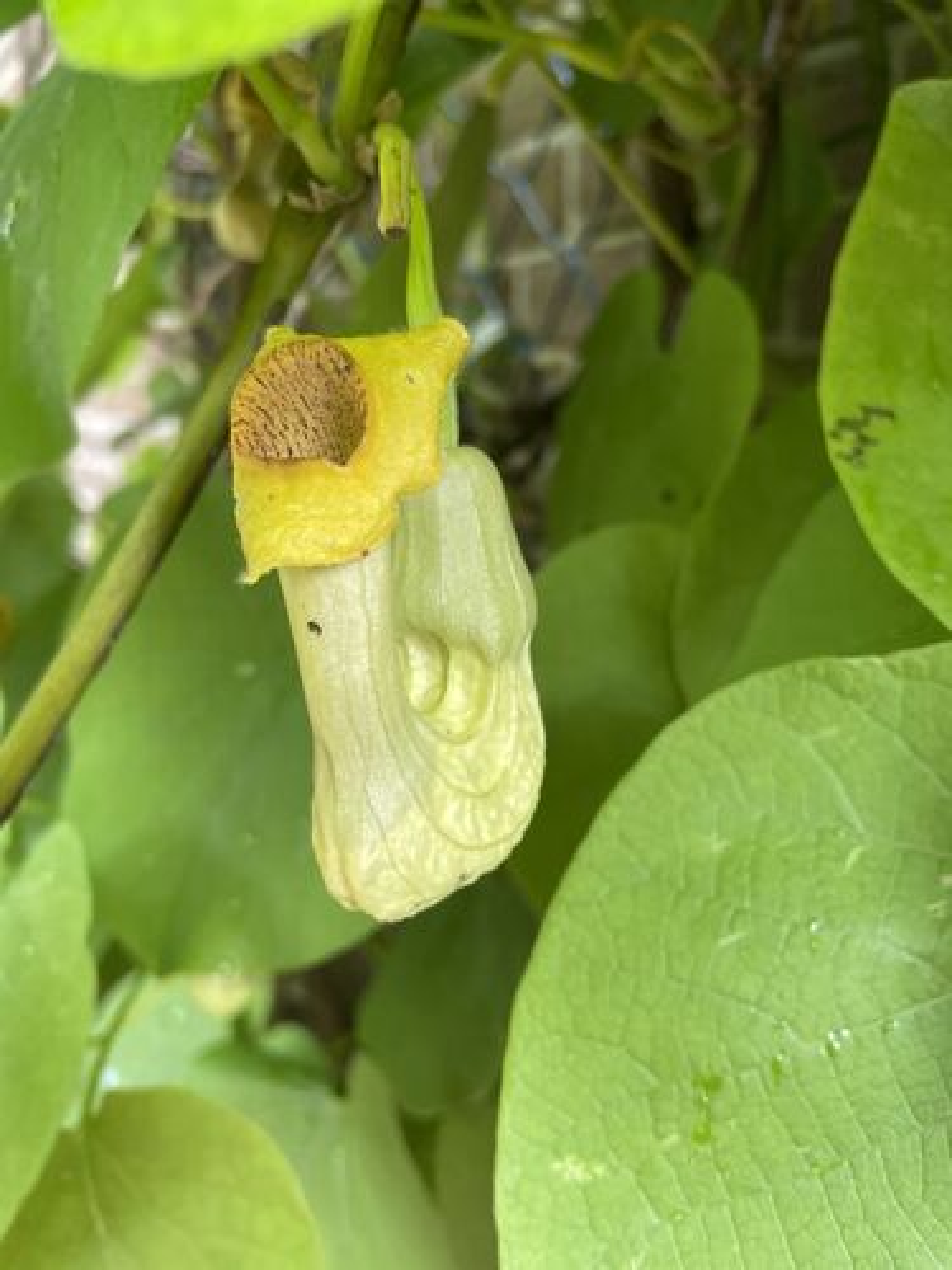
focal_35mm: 26
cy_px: 635
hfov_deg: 53.1
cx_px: 476
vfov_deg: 67.3
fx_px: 953
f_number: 1.6
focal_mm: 4.2
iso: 125
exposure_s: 1/121
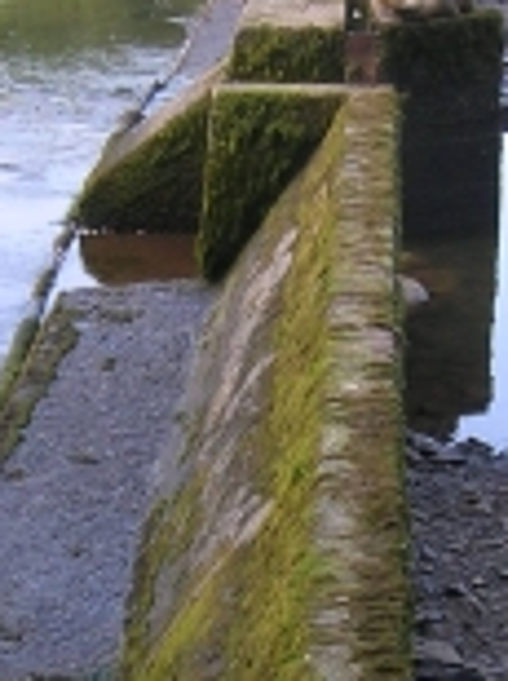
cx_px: 283
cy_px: 442
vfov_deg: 15.6
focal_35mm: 126
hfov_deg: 11.7
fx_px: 2472
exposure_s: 1/31.4
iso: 50
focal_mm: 5.7
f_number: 4.9
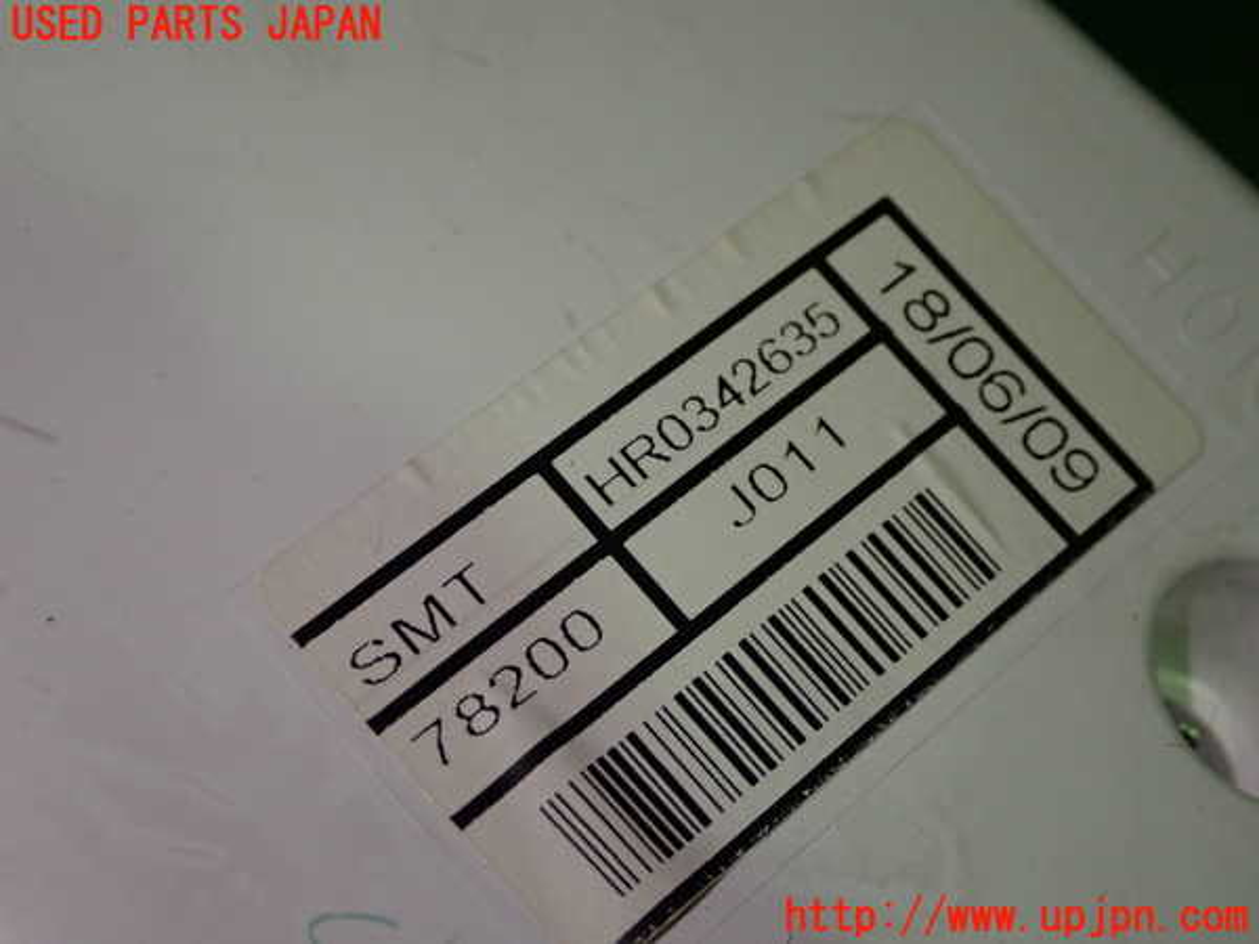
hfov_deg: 23.8
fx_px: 2982
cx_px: 630
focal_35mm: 82
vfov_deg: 18.0
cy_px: 472
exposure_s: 1/80
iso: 320
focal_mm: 14.62
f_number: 4.3
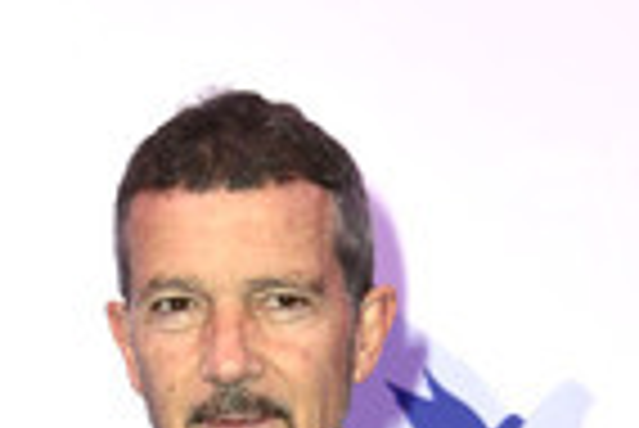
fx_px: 3500
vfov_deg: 6.7
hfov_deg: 10.4
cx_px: 274
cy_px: 888
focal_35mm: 197
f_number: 5.6
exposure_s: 1/250
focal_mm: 70
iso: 640
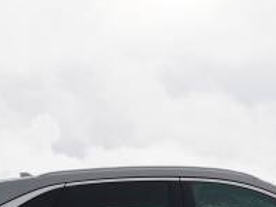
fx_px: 1036
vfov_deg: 11.2
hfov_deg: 15.1
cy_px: 242
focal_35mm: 130
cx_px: 229
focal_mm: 28
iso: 100
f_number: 8
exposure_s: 1/100
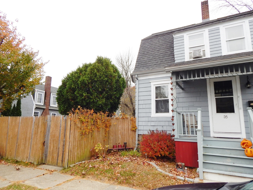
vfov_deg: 58.9
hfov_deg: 73.9
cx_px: 126
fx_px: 168
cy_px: 95
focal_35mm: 23
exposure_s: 1/320
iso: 125
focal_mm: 4
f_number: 3
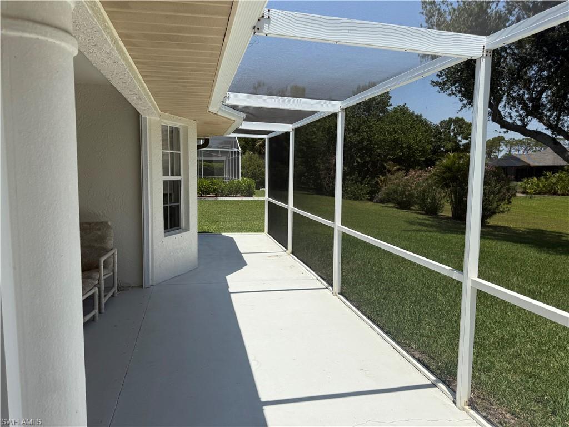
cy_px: 214
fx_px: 394
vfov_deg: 56.8
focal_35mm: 24
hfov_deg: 71.6
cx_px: 284
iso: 80
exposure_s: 1/3425
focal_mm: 6.76
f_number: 1.78
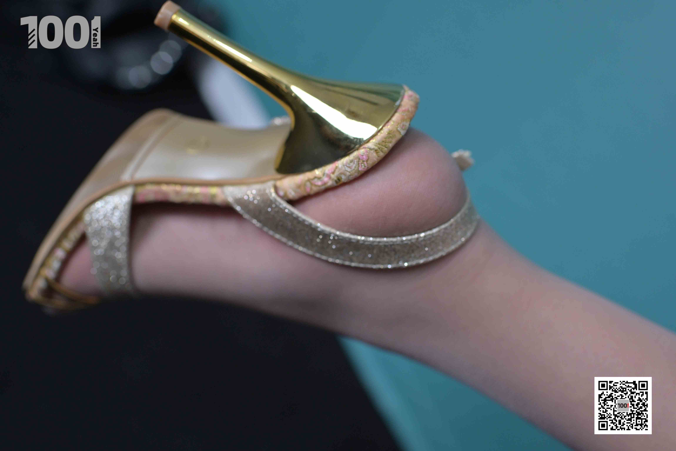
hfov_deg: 54.4
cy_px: 226
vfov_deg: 37.9
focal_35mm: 35
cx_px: 338
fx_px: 657
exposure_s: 1/160
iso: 800
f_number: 3.5
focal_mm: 35
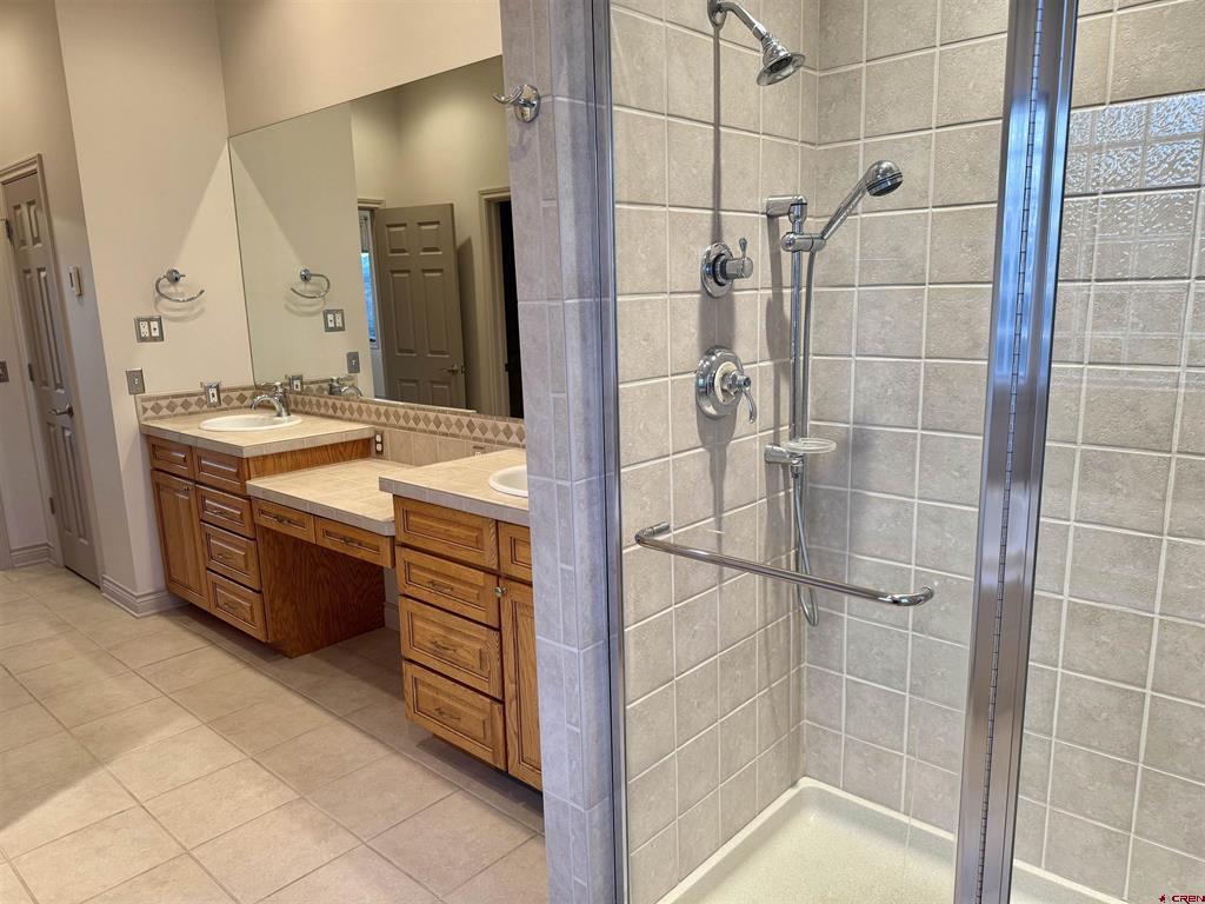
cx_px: 602
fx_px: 835
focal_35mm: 24
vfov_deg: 56.8
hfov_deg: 71.6
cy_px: 452
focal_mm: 6.76
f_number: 1.78
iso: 125
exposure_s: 1/60
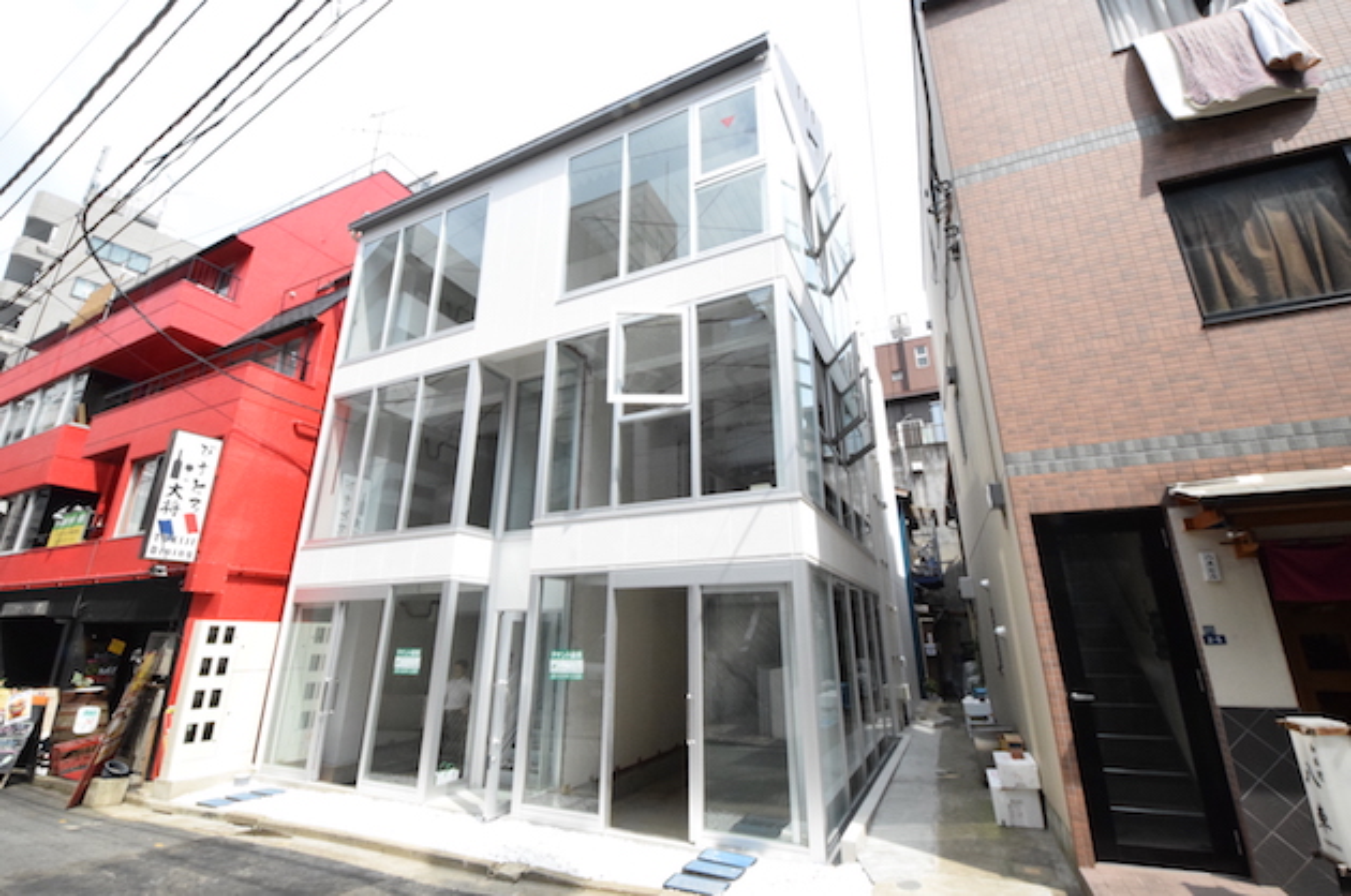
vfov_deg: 80.0
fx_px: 534
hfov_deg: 103.4
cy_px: 448
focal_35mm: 14
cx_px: 676
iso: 3200
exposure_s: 1/250
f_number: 25
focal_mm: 9.5
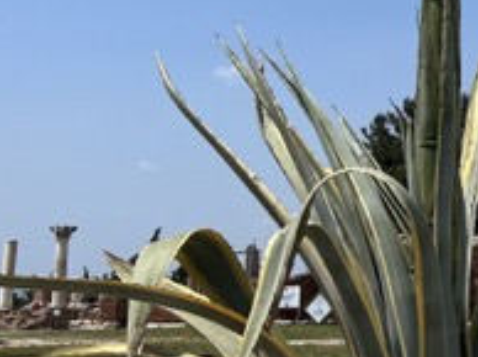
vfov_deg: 14.2
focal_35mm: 103
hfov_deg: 16.1
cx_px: 860
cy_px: 49
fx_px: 1421
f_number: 1.5
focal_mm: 5.7
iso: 50
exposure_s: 1/6993
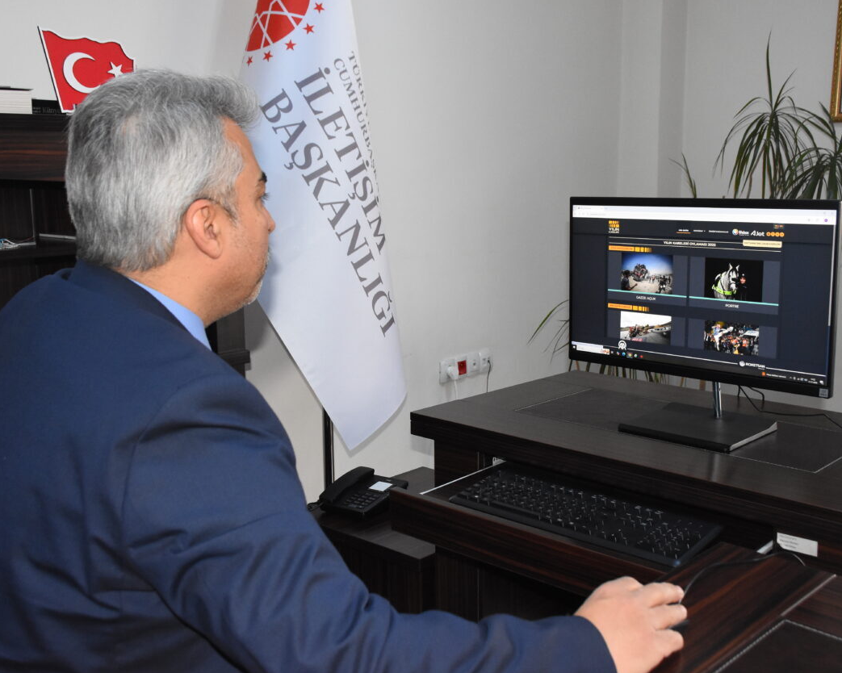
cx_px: 423
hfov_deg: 47.9
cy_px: 342
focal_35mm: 38
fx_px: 947
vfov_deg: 39.1
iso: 2500
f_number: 6.3
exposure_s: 1/125
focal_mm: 22
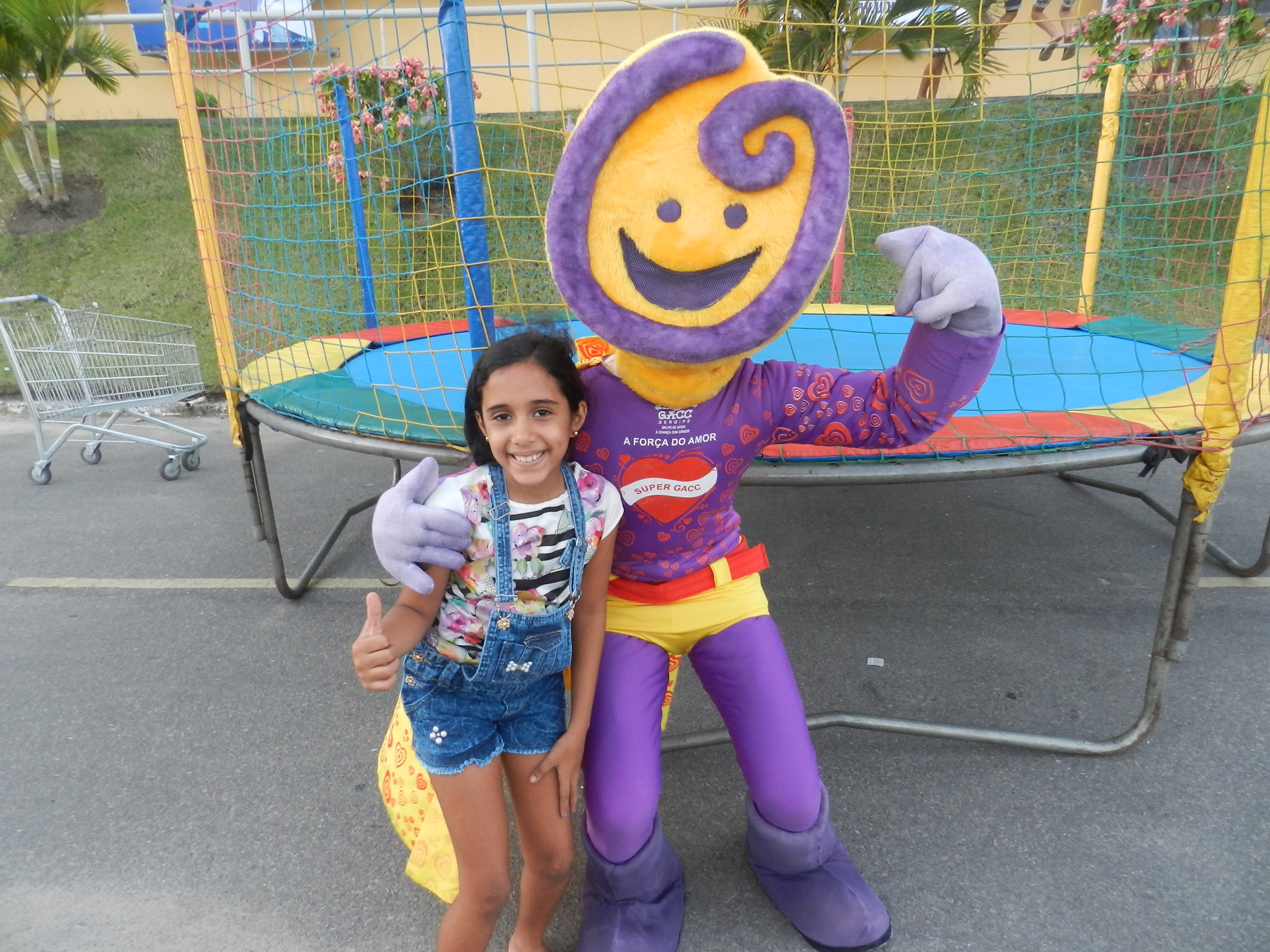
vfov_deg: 58.9
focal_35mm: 23
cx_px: 635
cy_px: 476
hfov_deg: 73.9
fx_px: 844
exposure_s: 1/30
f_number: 3.4
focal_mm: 4
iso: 360
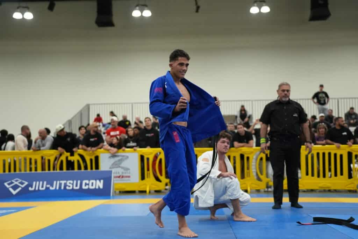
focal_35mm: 50
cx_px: 179
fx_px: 497
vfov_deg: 27.0
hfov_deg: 39.6
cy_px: 120
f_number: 2.2
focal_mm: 50
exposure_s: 1/1000
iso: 5000
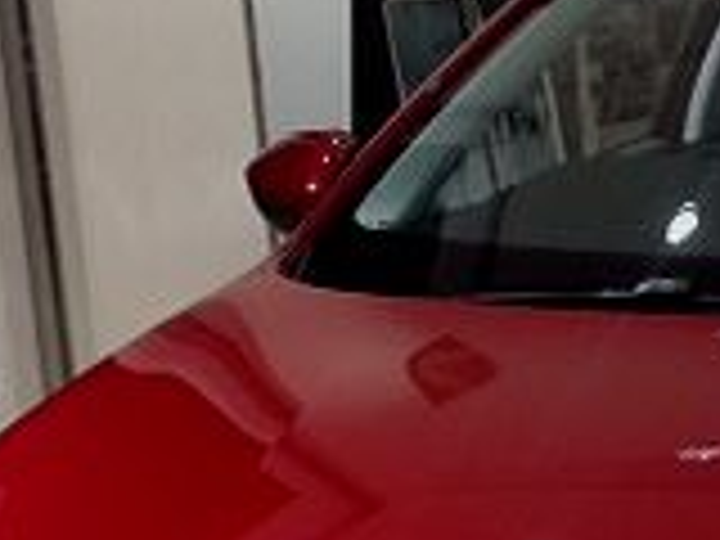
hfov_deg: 13.4
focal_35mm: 140
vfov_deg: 10.5
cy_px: 540
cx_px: 1035
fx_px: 2912
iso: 64
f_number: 2.4
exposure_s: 1/30
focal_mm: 4.28
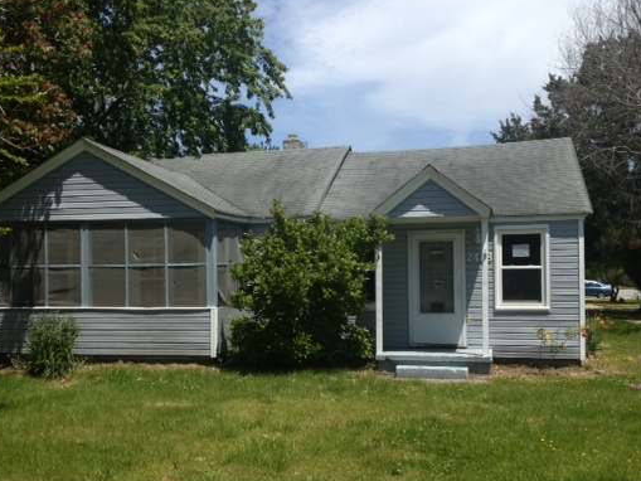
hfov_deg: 42.9
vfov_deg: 32.9
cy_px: 269
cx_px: 285
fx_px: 815
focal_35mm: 44
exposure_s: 1/2123
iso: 50
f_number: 2.4
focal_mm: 4.28
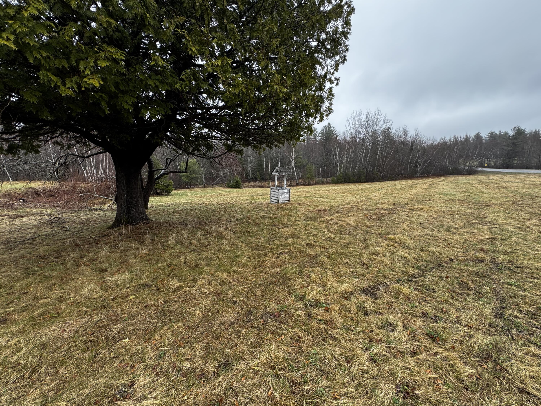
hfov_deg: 102.1
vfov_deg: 85.7
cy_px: 203
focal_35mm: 14
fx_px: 219
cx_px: 270
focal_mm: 2.22
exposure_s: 1/207
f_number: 2.2
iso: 40
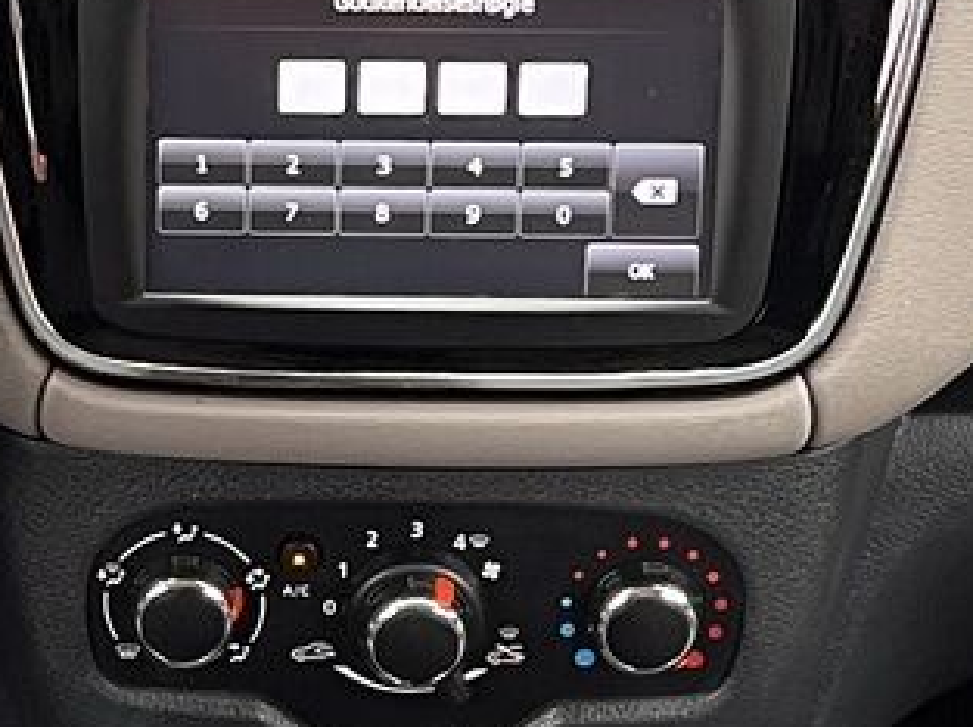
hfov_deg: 13.8
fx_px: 3987
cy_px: 848
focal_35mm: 142
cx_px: 188
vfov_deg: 10.3
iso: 160
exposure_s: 1/60
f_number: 1.6
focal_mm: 5.1
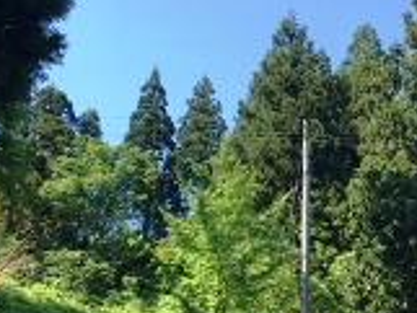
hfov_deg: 26.6
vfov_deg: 20.5
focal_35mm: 72
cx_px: 316
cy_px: 153
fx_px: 868
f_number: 2.2
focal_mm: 4.15
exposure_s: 1/549
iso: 25
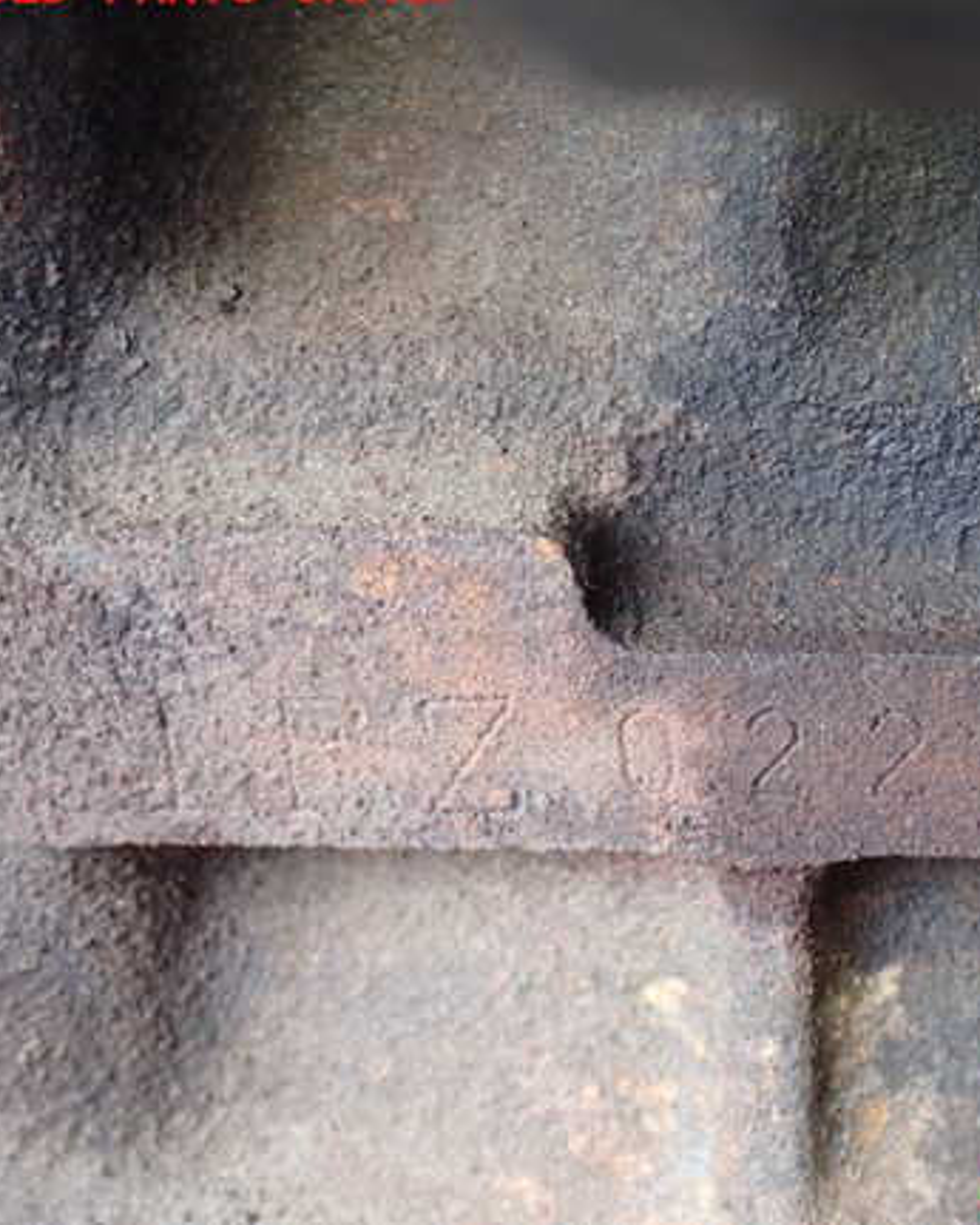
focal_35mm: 68
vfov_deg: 27.9
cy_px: 588
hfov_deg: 22.2
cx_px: 784
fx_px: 2464
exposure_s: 1/25
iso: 800
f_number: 3.2
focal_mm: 9.01
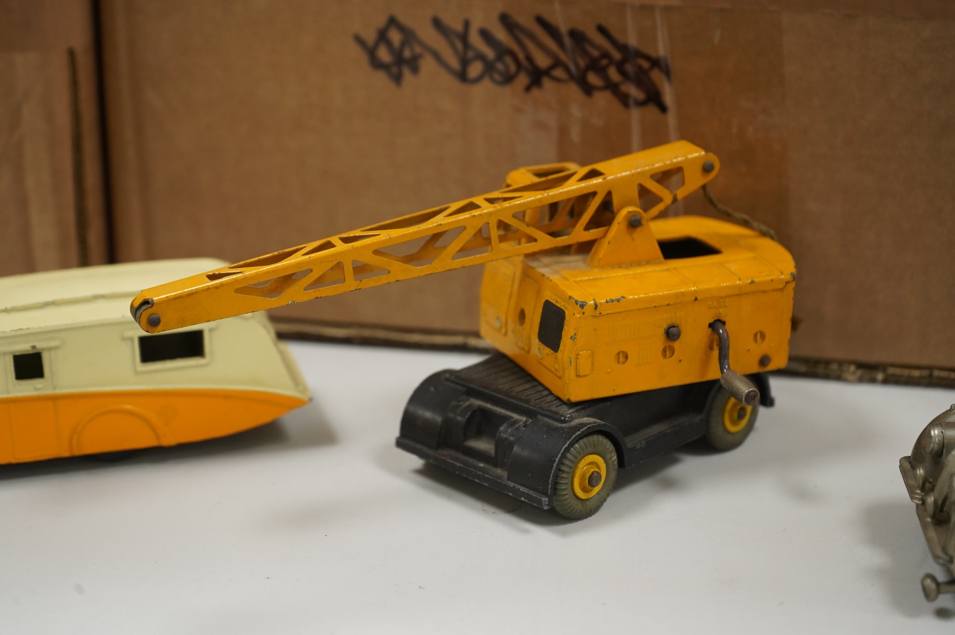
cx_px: 478
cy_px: 318
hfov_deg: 28.9
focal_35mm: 70
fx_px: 1855
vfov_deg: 19.4
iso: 2500
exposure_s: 1/125
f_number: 6.3
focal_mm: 70
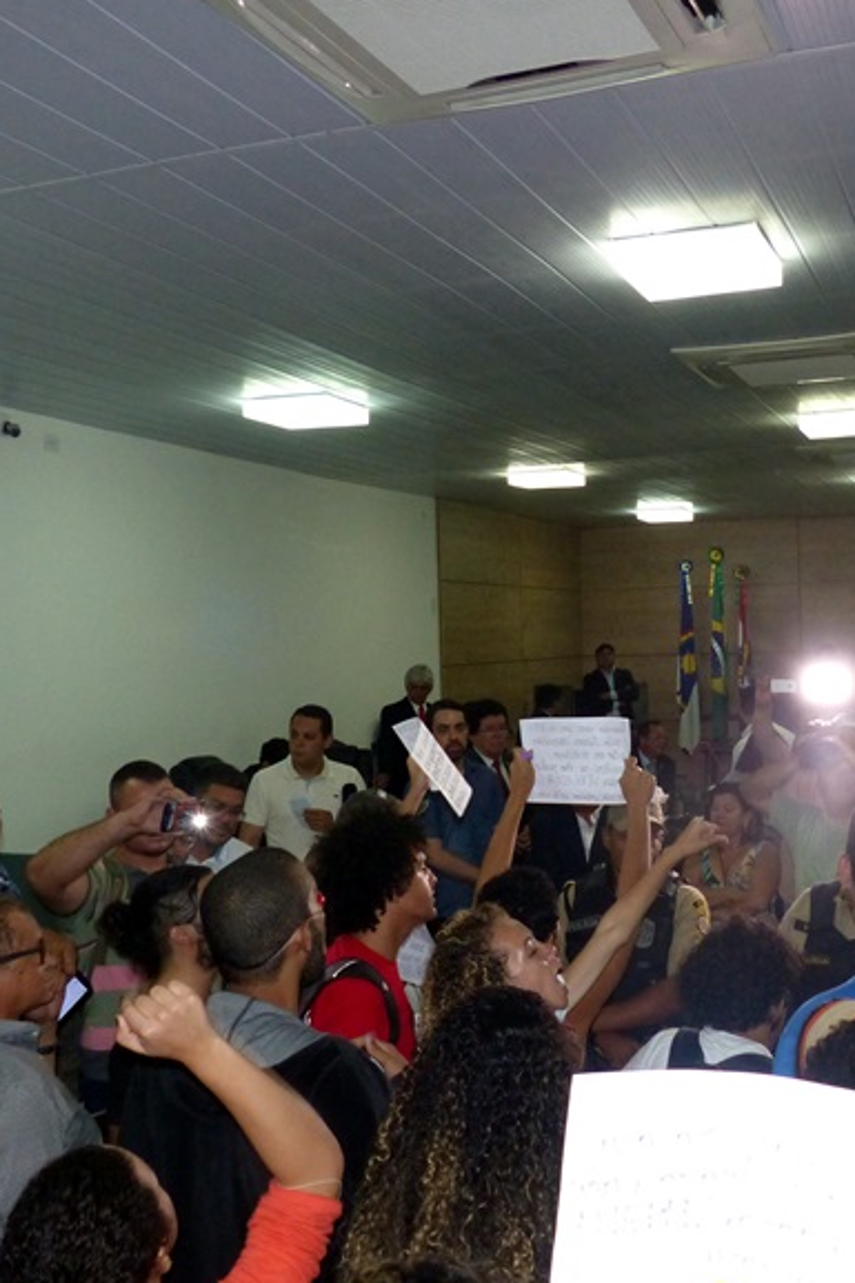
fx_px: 1283
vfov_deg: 53.1
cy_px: 659
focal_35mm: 36
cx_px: 549
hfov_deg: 36.6
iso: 400
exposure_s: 1/60
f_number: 2.8
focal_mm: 4.5
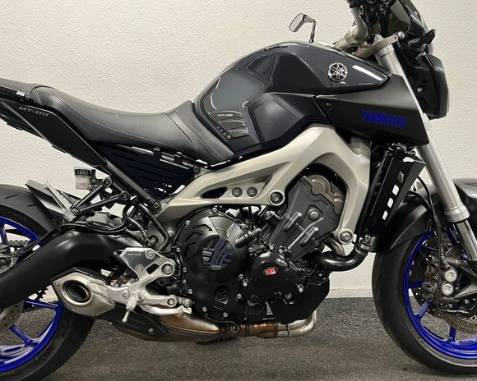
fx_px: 395
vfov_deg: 51.5
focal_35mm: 28
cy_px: 195
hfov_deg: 62.2
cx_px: 225
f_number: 1.6
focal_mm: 5.1
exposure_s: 1/50
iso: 200
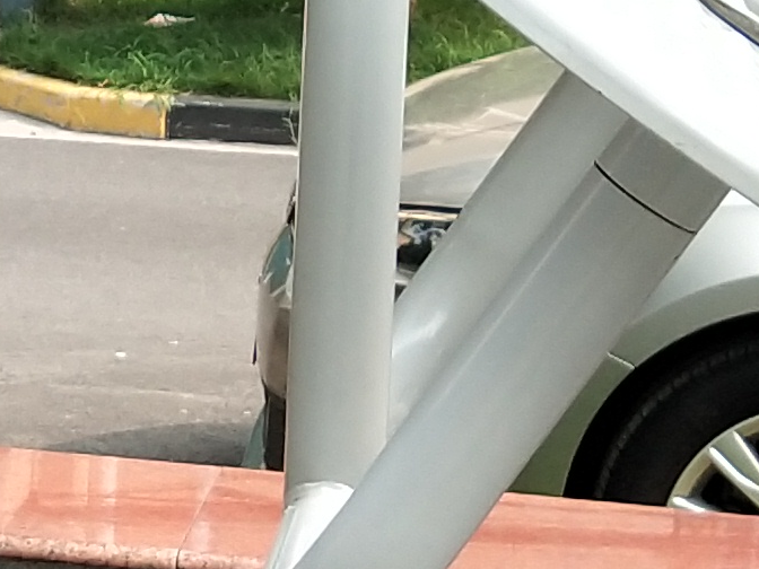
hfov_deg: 10.1
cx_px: -166
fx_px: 4210
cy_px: 99
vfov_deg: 7.7
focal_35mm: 192
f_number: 2.2
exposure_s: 1/215
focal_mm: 3.69
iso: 50
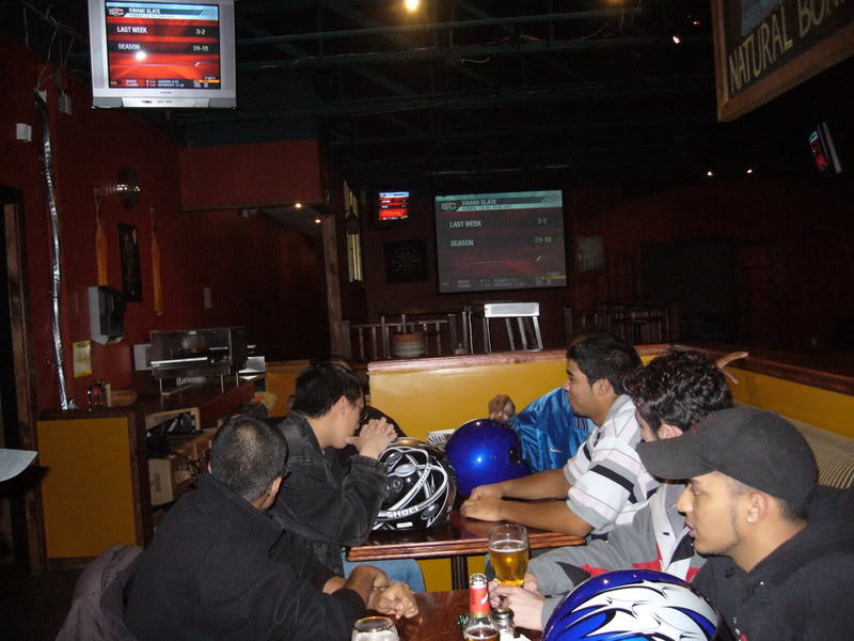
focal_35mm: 35
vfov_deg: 40.7
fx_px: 863
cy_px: 320
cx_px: 427
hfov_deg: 52.6
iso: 400
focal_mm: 5.8
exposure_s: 1/60
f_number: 2.8
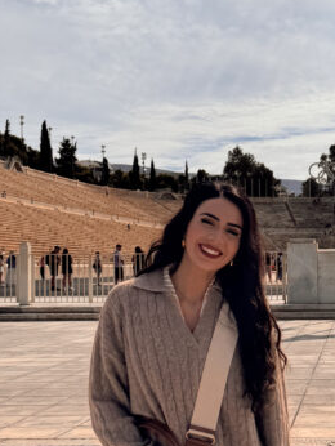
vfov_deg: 27.3
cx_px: 274
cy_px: 266
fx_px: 915
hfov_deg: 20.5
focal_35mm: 71
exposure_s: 1/20000
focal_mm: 6.76
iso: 80
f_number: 1.78
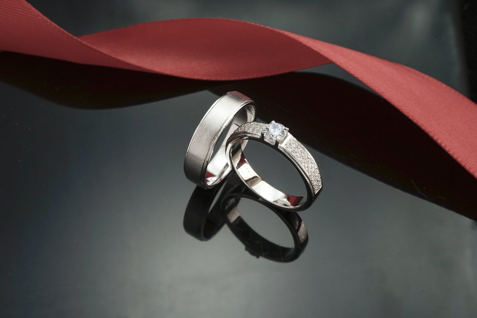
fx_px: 662
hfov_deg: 39.6
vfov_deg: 27.0
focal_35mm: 50
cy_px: 159
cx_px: 238
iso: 1000
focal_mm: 50
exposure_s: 1/80
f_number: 16
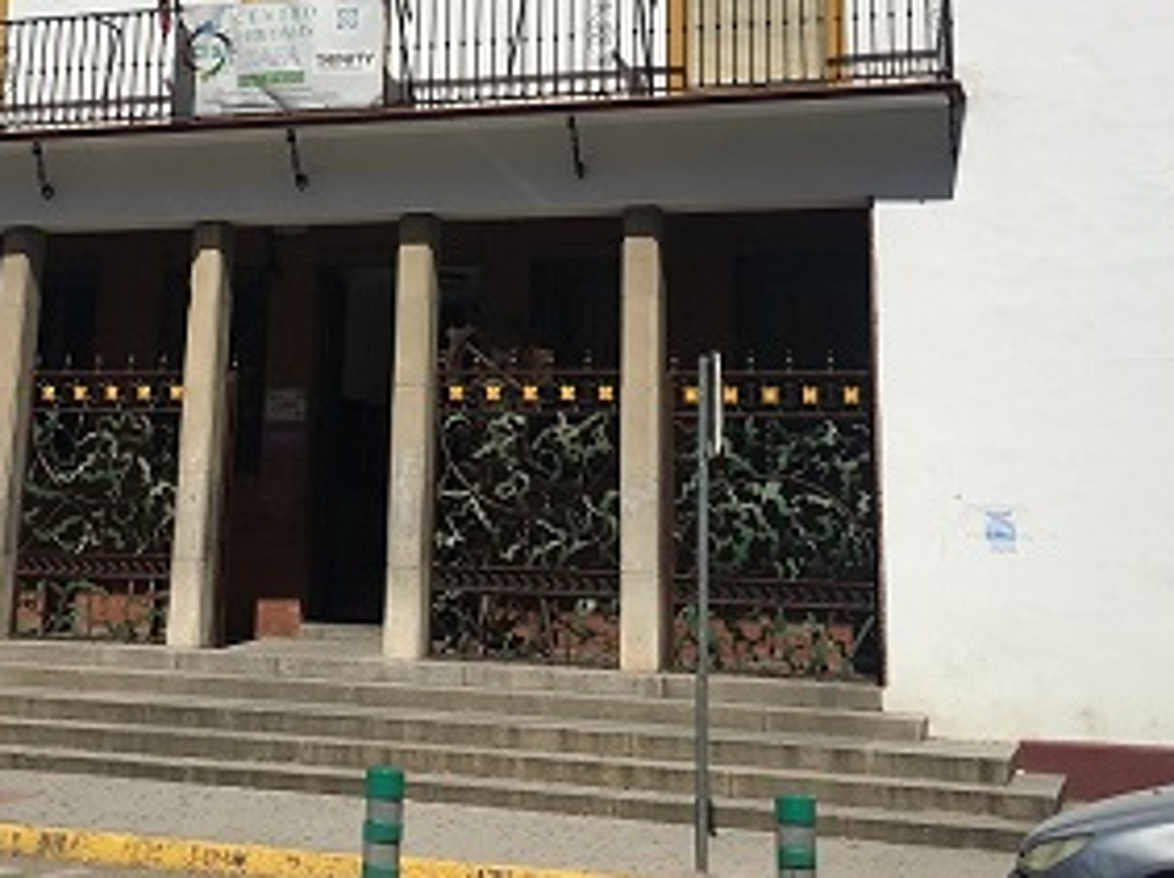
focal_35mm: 55
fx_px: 1864
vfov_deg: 25.6
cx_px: 443
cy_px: 64
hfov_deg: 34.8
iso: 25
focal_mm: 4.15
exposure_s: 1/3497
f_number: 2.2
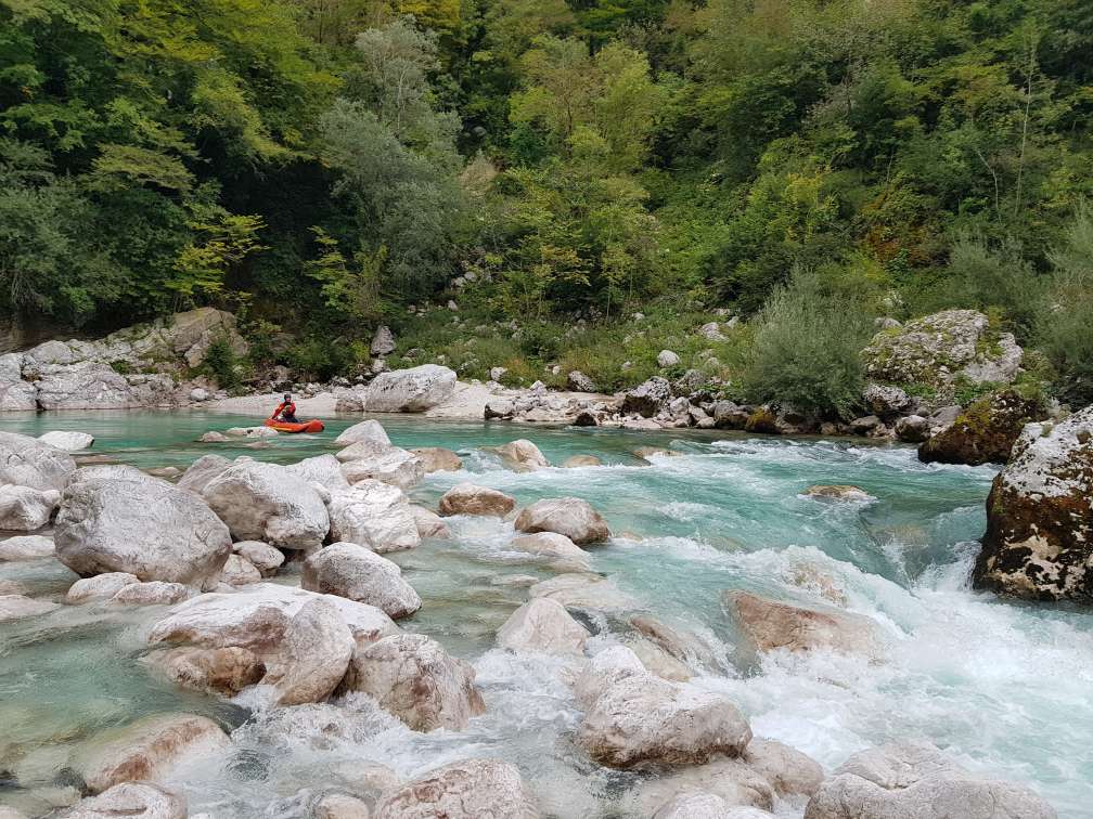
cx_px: 546
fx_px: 821
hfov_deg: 67.3
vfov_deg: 53.1
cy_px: 410
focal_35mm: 26
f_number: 1.7
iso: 50
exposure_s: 1/478
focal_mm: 4.2
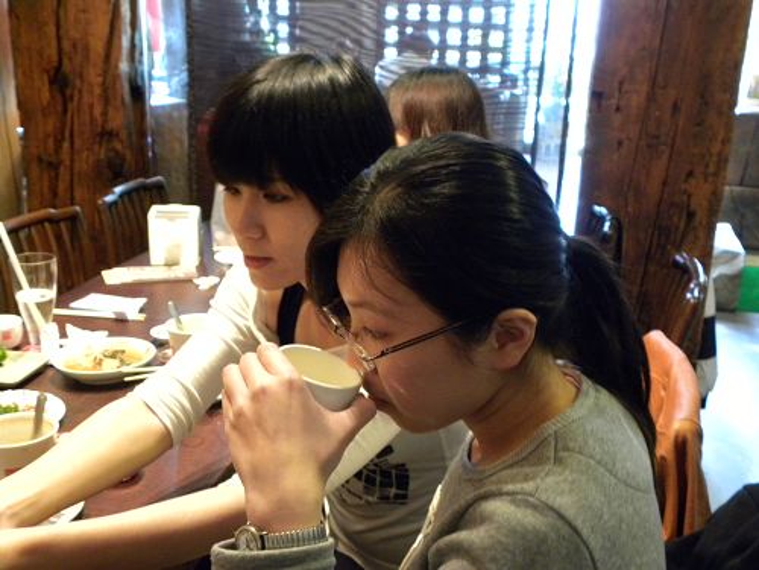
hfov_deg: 45.8
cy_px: 285
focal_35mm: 41
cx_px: 380
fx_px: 899
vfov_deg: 35.1
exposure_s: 1/9.6
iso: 413
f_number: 3.2
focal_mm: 7.3
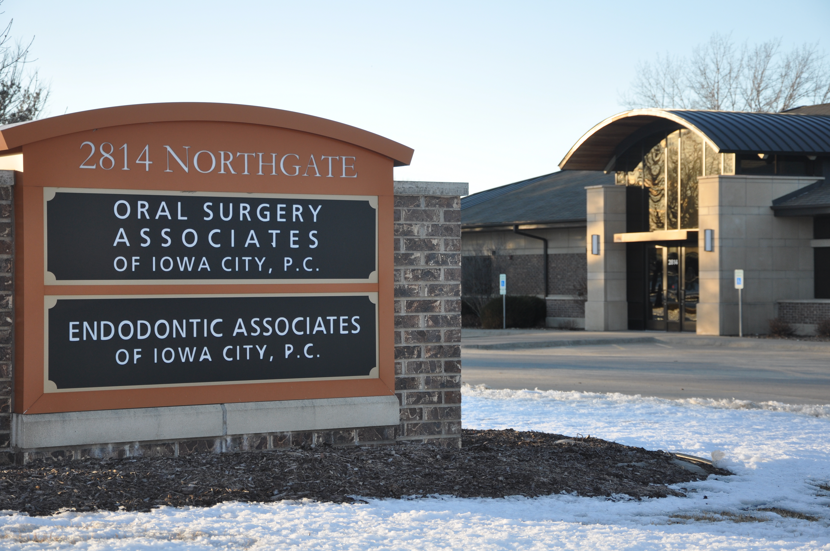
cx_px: 415
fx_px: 1727
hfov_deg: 27.0
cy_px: 276
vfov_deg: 18.1
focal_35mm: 75
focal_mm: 50
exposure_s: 1/200
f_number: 5.6
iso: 200
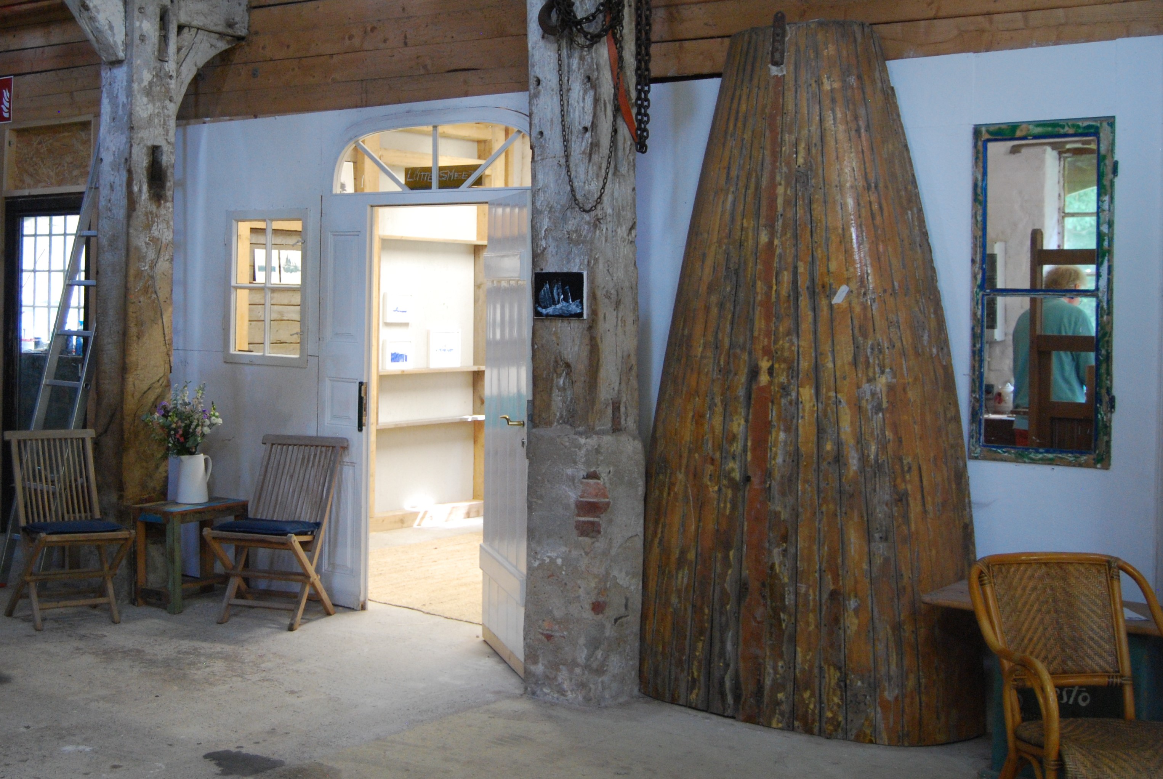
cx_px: 582
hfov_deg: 53.1
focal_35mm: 36
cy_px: 390
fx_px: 1165
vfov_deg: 37.0
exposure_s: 1/40
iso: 800
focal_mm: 24
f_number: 4
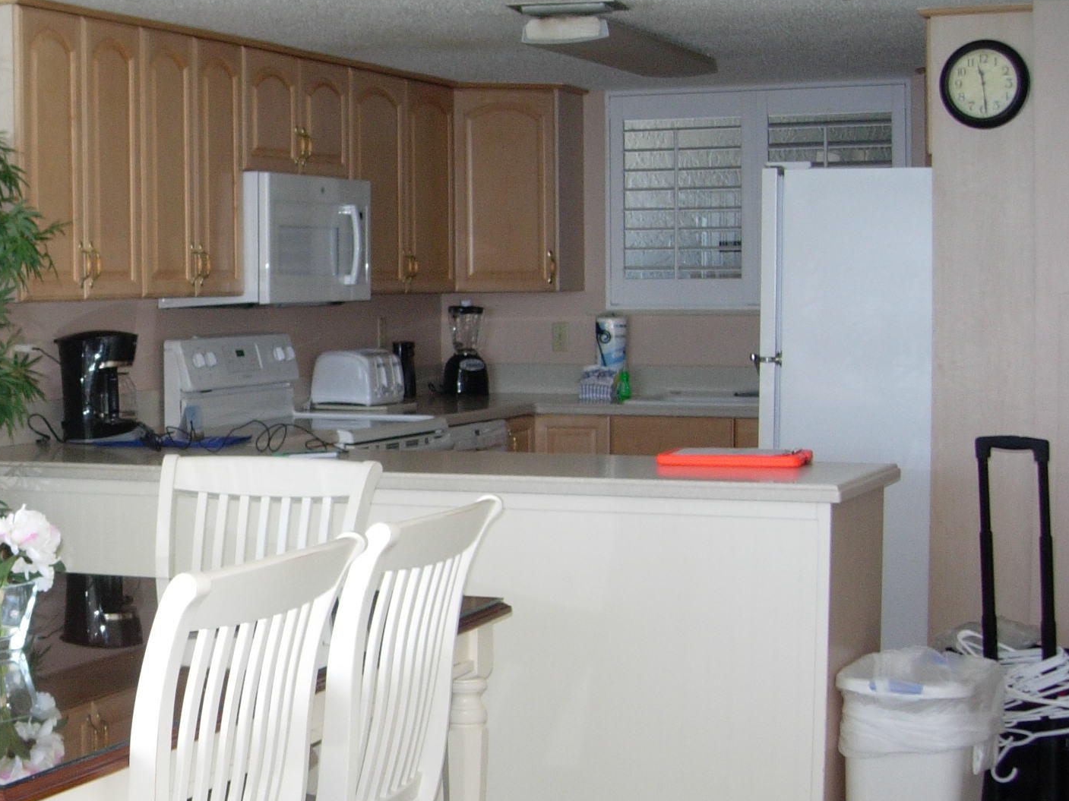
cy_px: 512
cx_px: 137
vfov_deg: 21.0
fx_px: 2162
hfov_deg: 27.0
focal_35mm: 70
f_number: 2.8
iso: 79
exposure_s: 1/33.9
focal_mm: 7.8
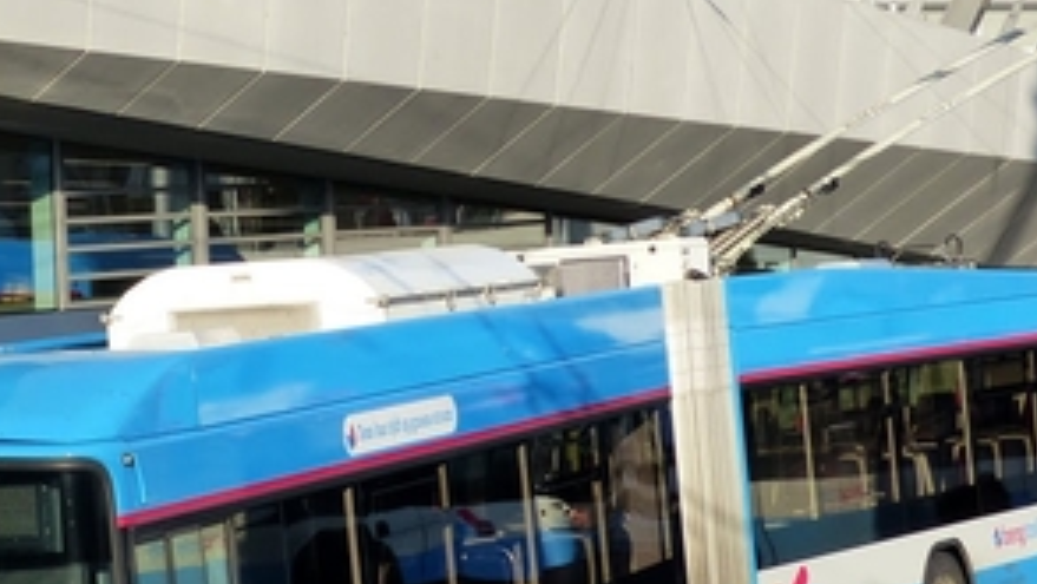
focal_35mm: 147
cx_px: 241
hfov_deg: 14.5
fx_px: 4043
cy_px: 442
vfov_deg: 8.2
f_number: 4
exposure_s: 1/640
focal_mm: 11.9
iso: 160
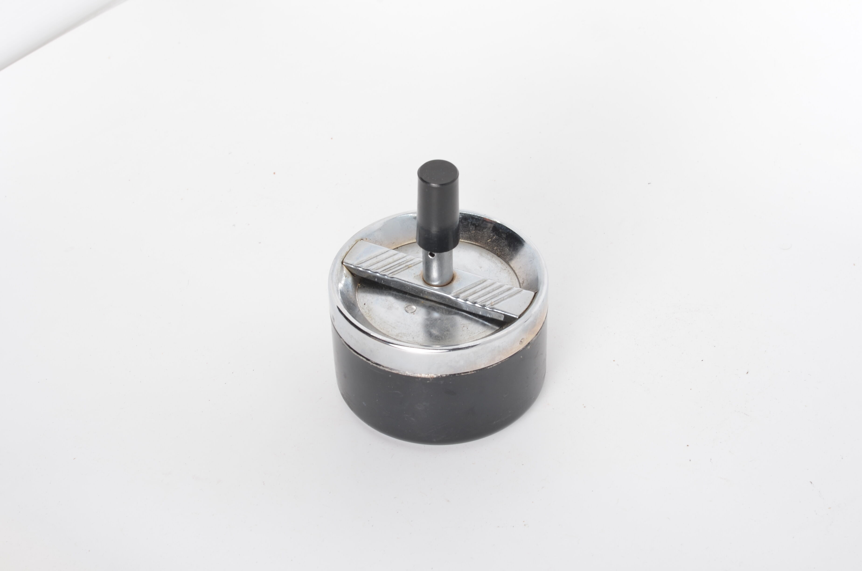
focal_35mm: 75
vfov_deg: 18.1
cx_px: 431
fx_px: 1792
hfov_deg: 27.0
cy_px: 286
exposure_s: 1/125
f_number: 11
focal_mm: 50
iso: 100
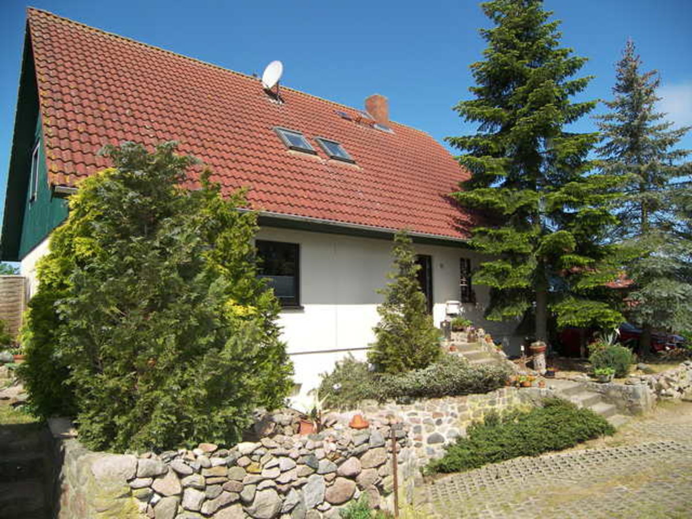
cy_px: 260
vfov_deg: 56.8
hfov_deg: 71.6
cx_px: 346
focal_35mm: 24
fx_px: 480
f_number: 2.8
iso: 50
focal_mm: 5
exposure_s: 1/800
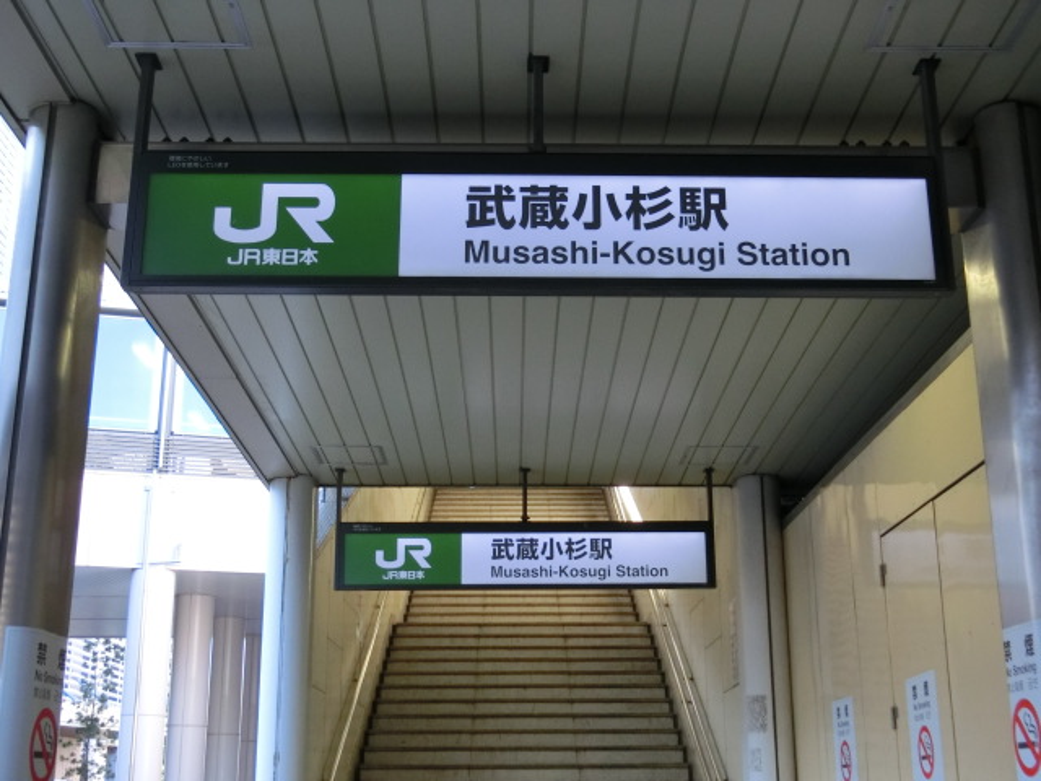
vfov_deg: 32.2
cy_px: 390
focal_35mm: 45
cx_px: 520
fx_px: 1353
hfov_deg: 42.1
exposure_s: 1/100
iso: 400
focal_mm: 8
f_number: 4.4
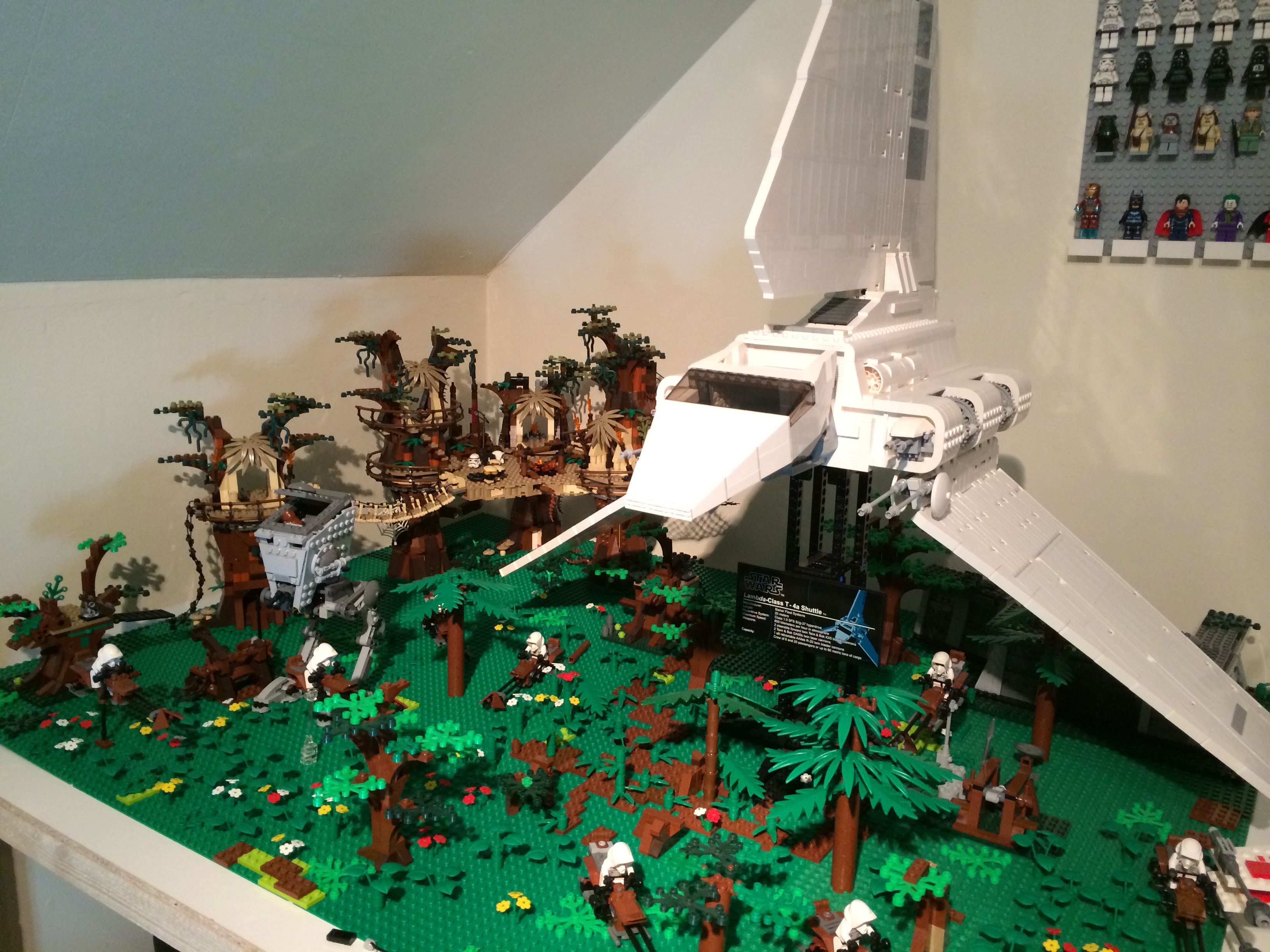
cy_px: 476
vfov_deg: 46.8
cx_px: 635
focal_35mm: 30
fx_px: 1101
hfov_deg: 60.0
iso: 250
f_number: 2.2
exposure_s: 1/30
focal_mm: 4.12
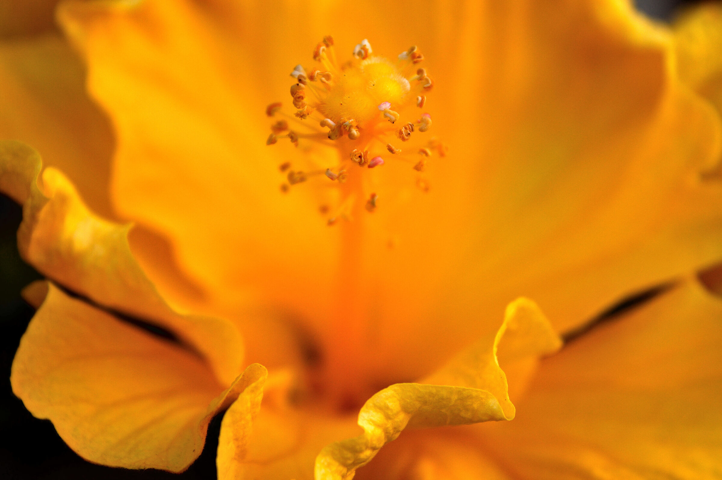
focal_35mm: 78
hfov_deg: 26.0
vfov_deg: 17.5
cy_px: 240
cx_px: 361
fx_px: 1563
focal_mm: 52
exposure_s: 1/400
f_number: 5.6
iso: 100
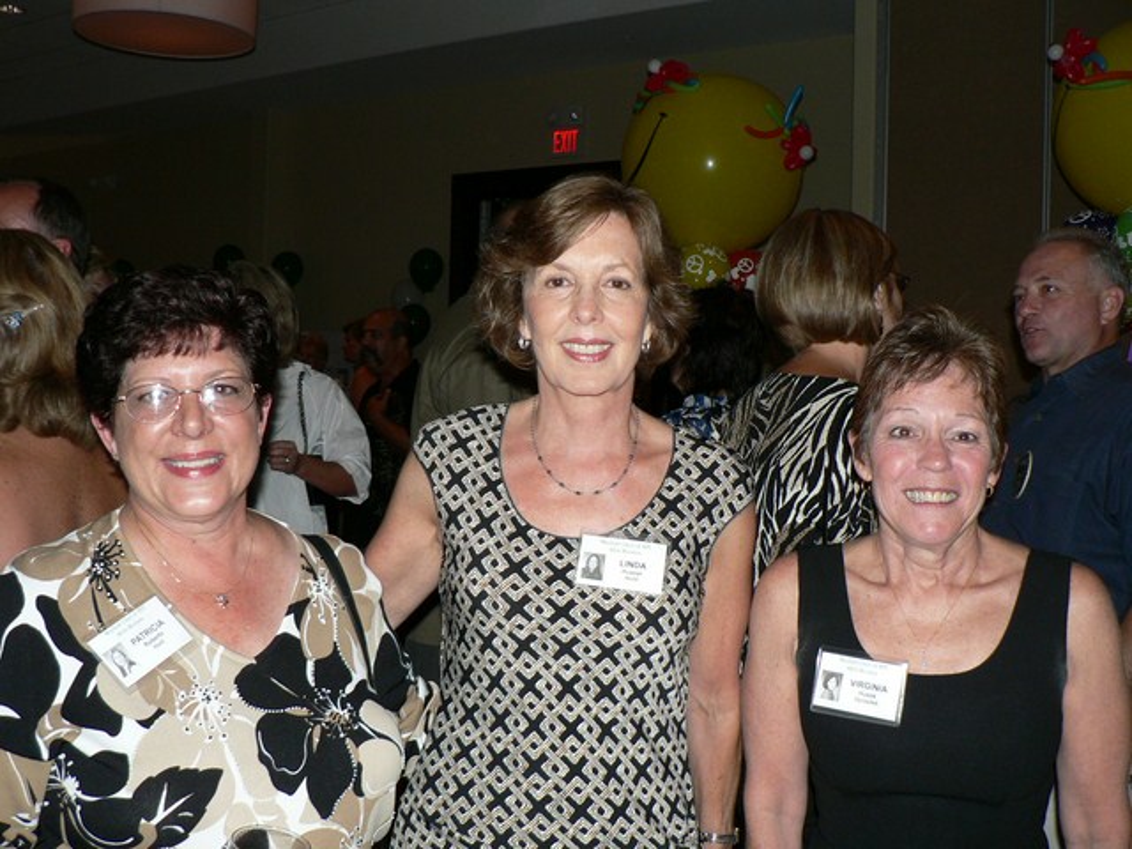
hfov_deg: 51.4
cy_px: 424
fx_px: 1177
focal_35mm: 36
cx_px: 566
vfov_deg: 39.7
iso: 100
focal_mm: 6
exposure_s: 1/60
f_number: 2.8
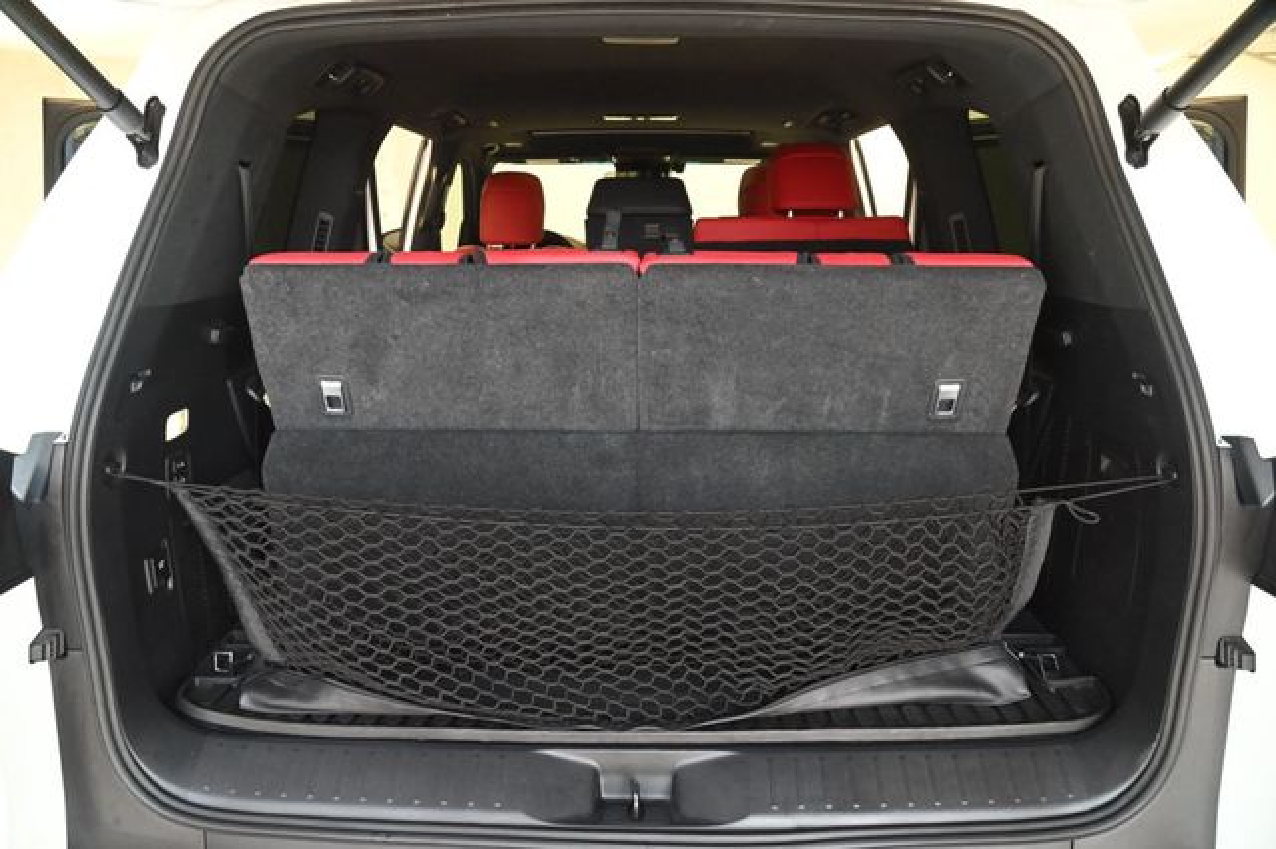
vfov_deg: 53.1
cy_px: 424
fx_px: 850
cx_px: 638
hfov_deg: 73.8
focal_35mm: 24
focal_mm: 24
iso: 8000
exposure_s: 1/60
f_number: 9
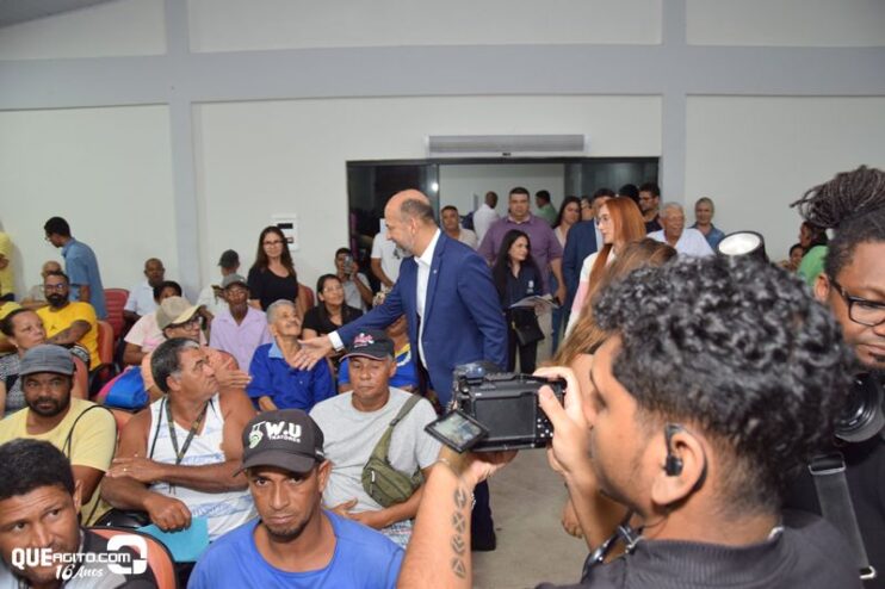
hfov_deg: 67.4
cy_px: 294
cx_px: 442
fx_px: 663
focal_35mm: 27
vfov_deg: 47.9
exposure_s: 1/60
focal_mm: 18
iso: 1000
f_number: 3.5
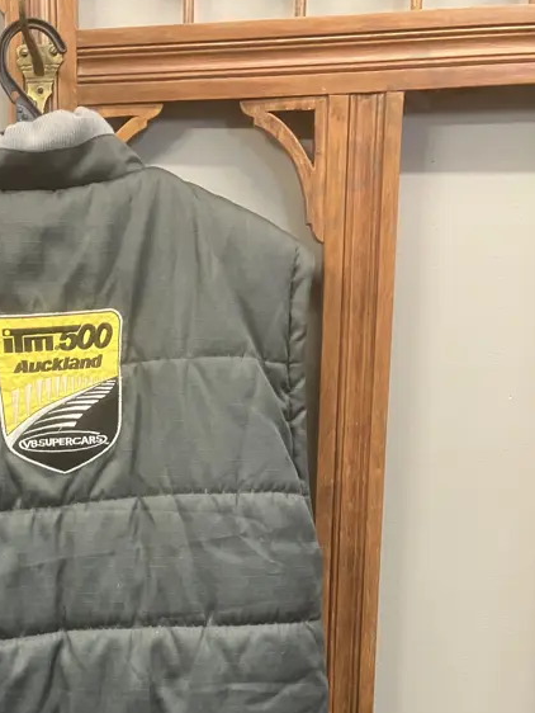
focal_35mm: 51
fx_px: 1050
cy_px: 570
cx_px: 52
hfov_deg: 27.5
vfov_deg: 36.2
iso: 250
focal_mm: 3.99
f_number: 1.8
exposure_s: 1/33
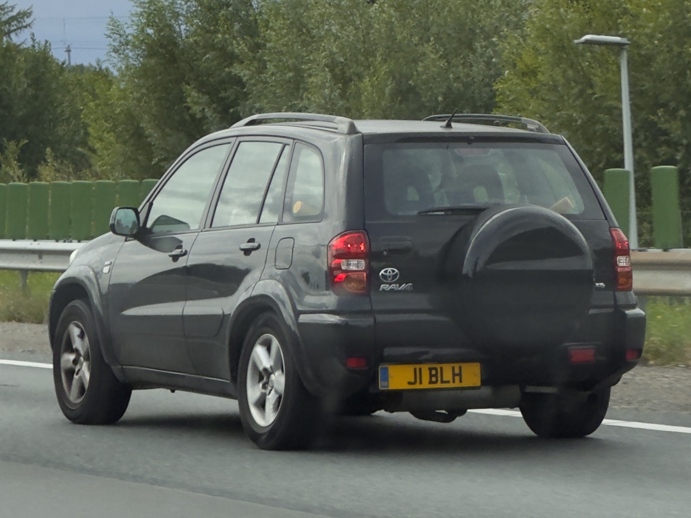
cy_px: 259
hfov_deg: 25.3
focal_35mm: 77
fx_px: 1537
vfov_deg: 19.1
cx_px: 346
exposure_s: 1/451
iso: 25
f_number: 2.8
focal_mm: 9
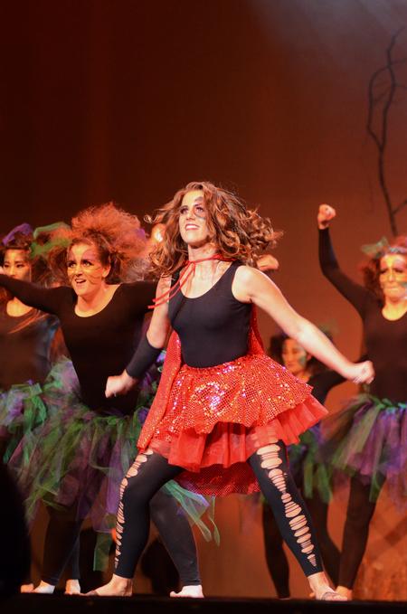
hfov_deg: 8.7
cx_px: 204
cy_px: 307
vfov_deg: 13.1
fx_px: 2682
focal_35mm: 158
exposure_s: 1/320
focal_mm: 105
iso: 4000
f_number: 3.2
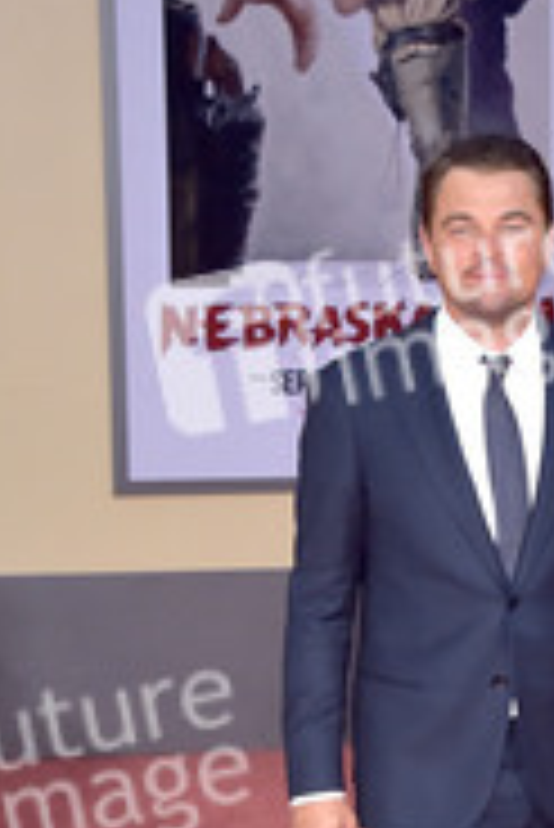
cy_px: 554
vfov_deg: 20.7
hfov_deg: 13.8
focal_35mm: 98
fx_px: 2258
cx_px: 511
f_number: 7.1
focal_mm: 45
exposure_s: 1/250
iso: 800
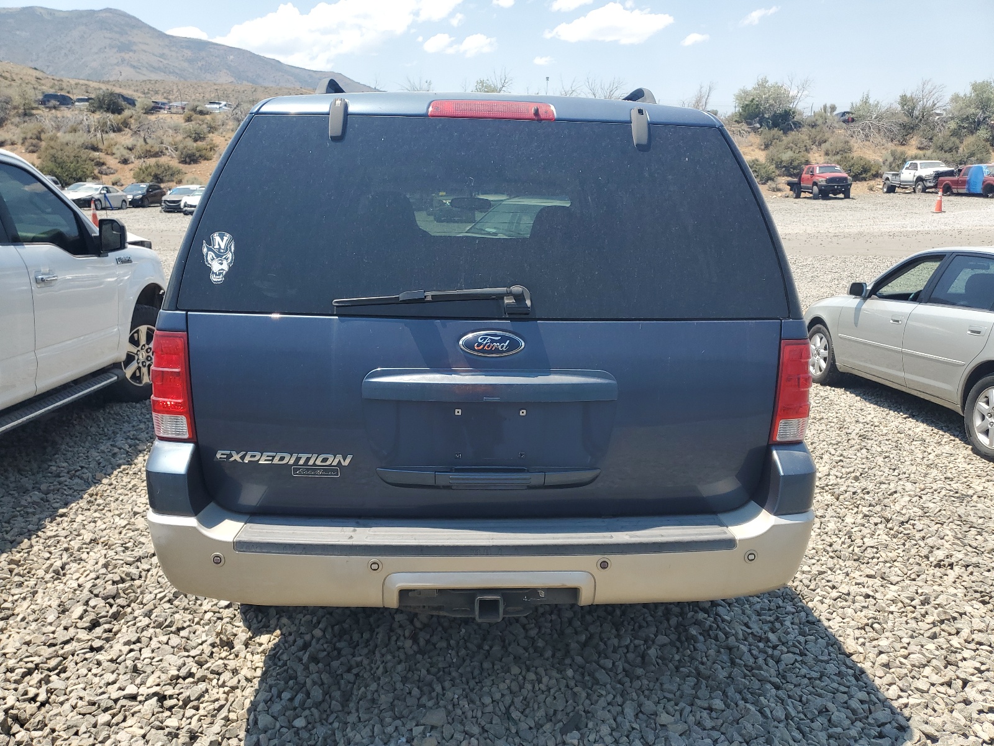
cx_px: 497
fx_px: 747
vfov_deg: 53.1
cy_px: 373
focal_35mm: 26
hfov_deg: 67.3
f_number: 1.5
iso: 50
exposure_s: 1/2000
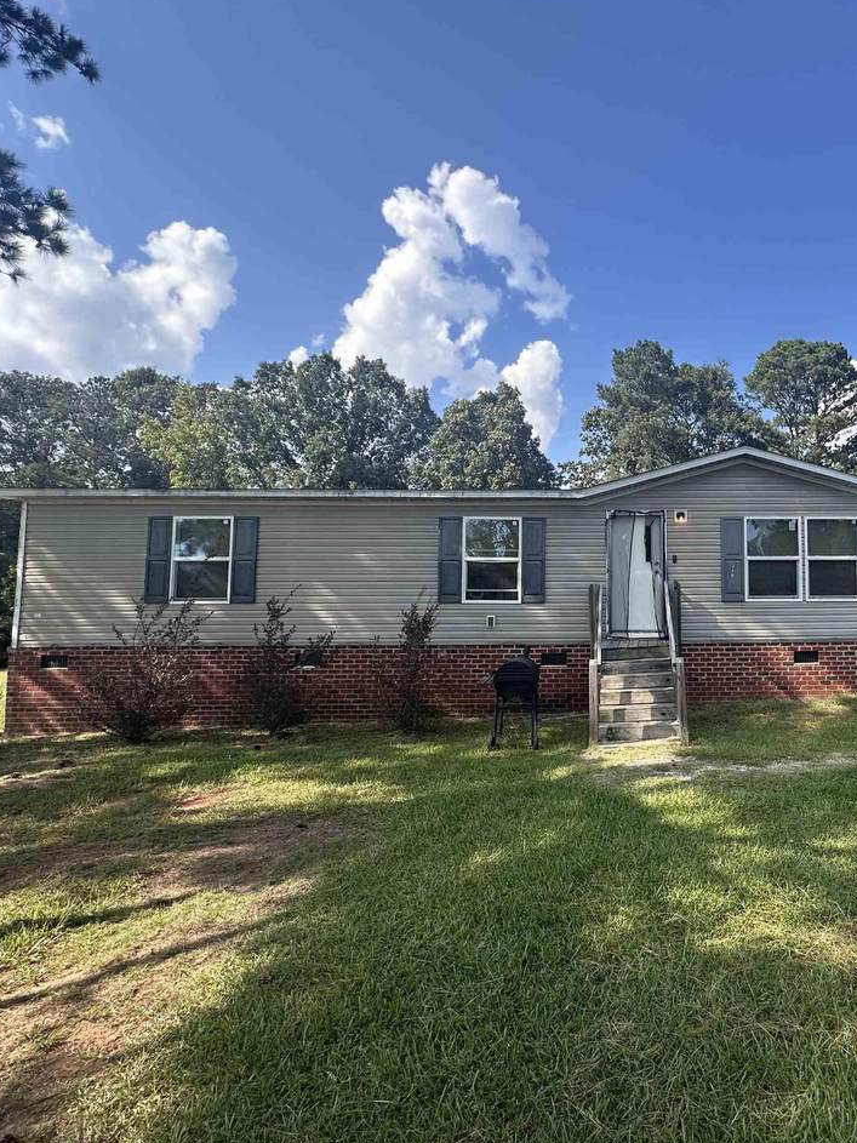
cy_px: 575
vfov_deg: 84.7
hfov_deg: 64.3
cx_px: 649
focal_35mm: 19
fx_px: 627
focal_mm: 2.22
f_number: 2.2
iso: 40
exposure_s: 1/729
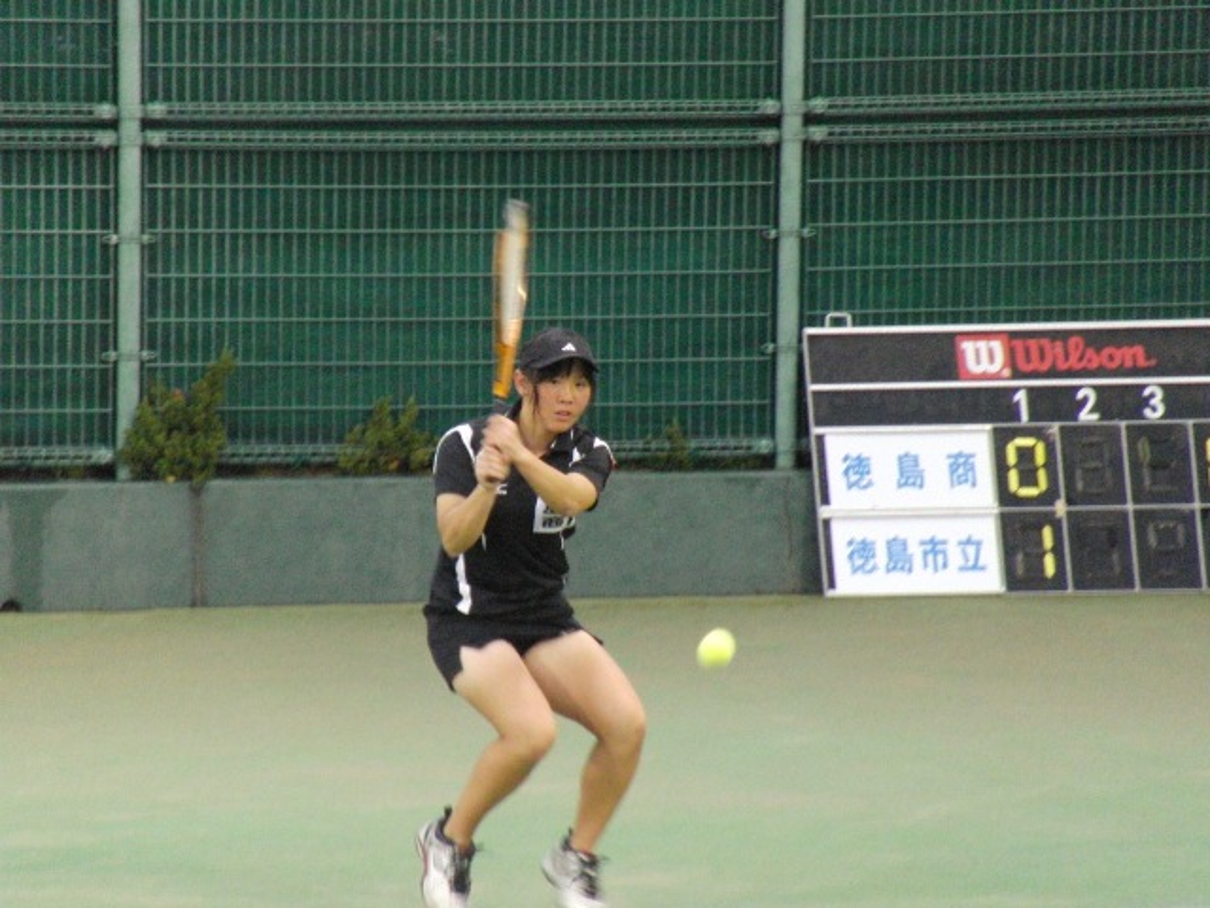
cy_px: 454
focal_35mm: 471
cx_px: 605
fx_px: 16464
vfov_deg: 3.2
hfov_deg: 4.2
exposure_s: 1/80
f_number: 4.4
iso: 800
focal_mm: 83.3
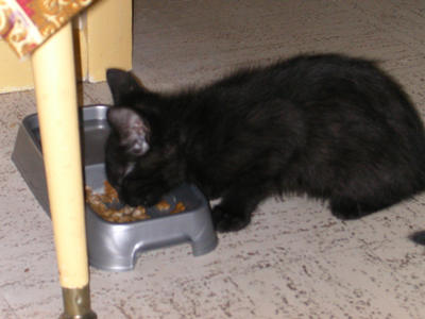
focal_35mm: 111
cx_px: 212
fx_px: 1363
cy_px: 160
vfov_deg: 13.3
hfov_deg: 17.7
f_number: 4.8
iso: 200
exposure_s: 1/59.9
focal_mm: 16.8
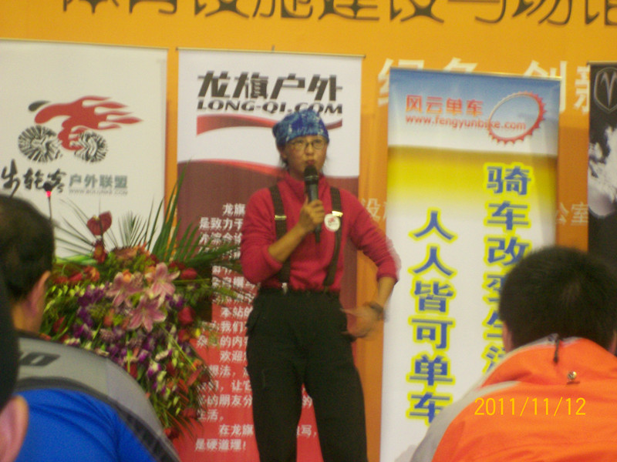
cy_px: 231
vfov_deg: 14.1
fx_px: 1872
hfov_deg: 18.7
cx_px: 308
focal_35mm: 105
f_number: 4.9
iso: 200
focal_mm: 17.4
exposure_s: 1/6.08
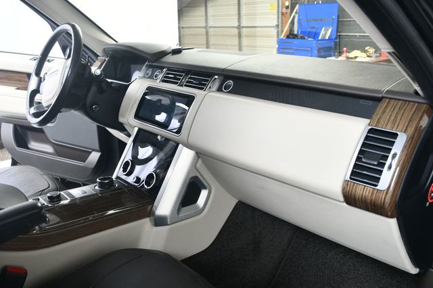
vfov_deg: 38.8
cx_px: 216
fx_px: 409
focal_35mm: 34
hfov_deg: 55.8
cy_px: 144
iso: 100
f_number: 5
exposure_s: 1/160
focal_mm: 23
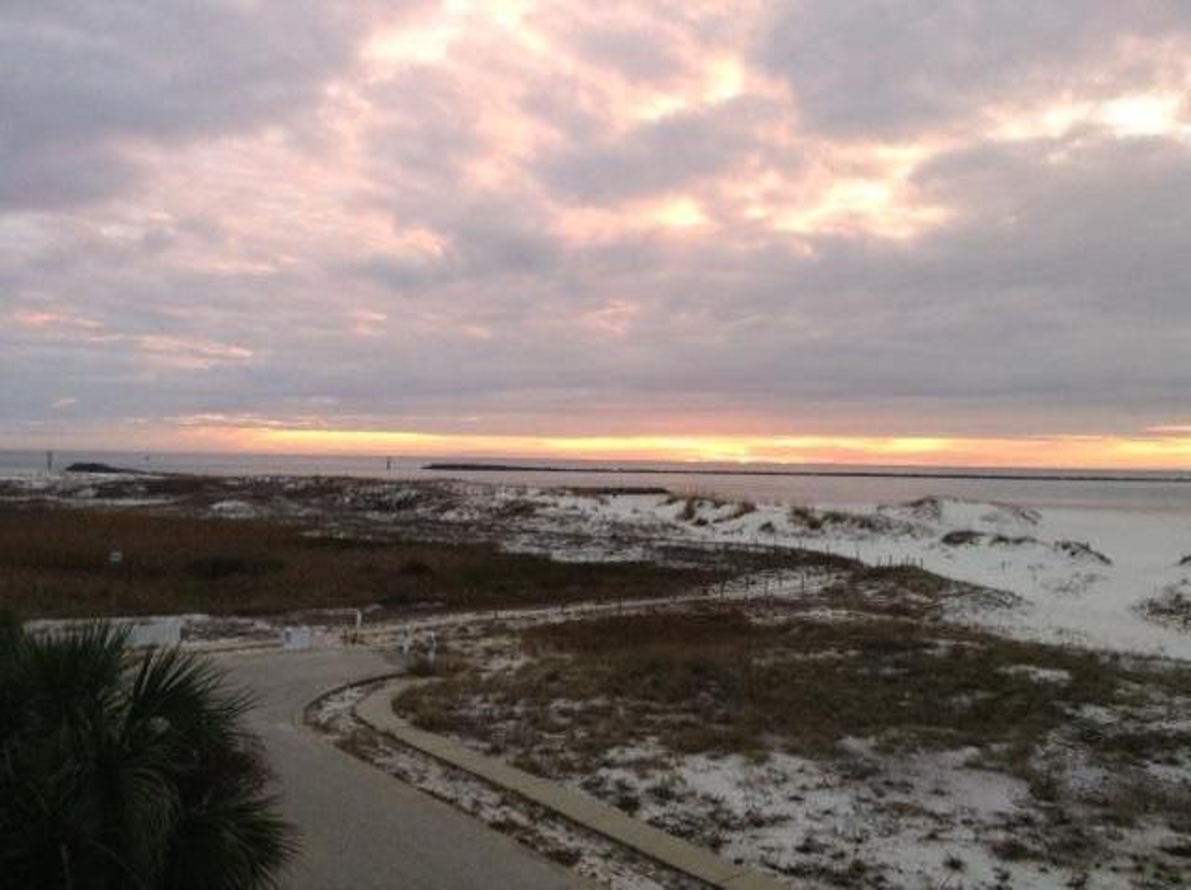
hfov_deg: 55.4
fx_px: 1134
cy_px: 445
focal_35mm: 33
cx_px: 596
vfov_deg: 42.8
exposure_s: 1/24
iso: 80
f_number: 2.4
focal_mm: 3.3
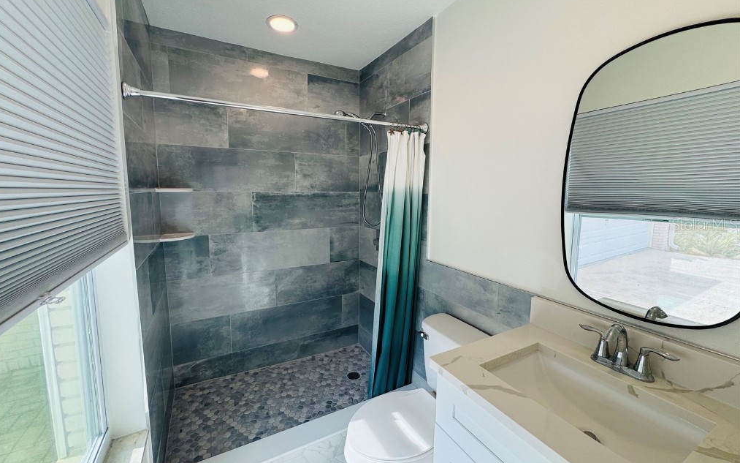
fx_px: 302
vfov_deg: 74.8
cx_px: 367
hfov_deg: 101.5
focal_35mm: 15
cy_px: 224
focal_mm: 2.22
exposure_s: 1/151
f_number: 2.2
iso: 40
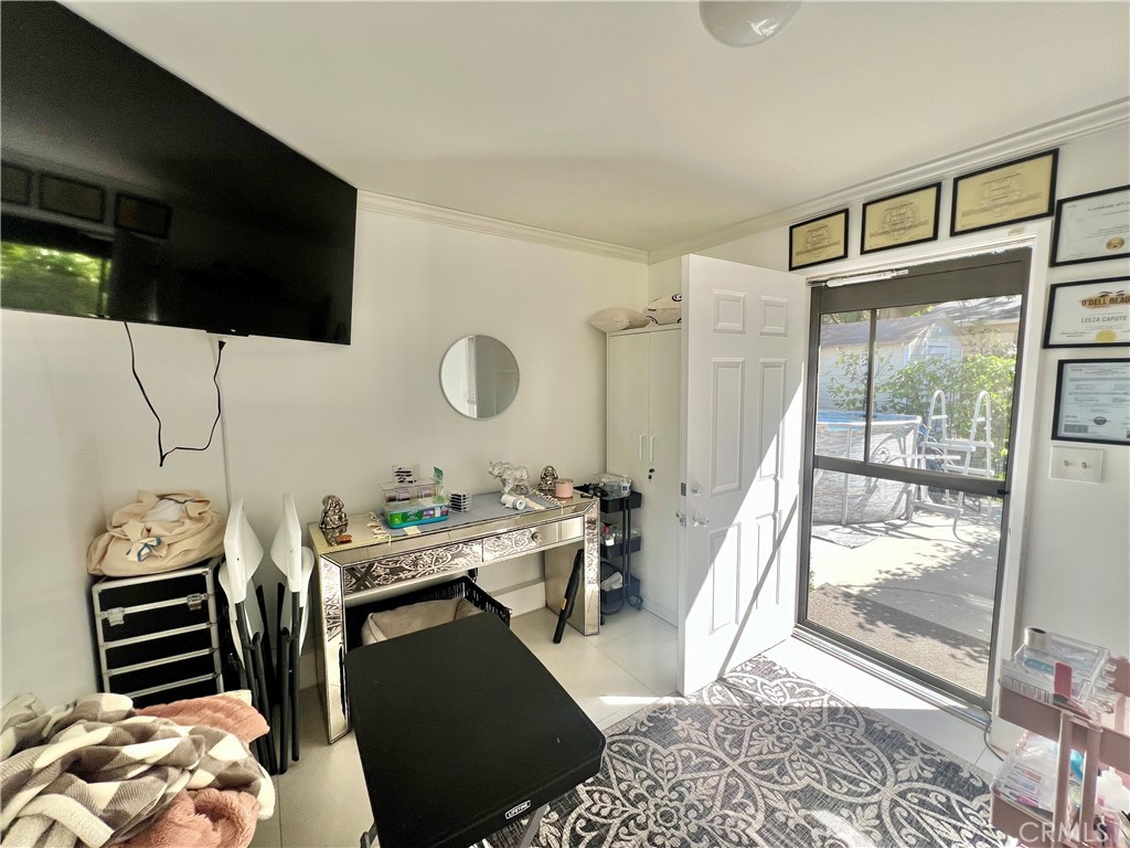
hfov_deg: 106.2
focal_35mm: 13
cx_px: 565
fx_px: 424
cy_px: 424
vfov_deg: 89.9
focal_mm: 1.57
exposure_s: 1/99
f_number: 1.8
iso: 32
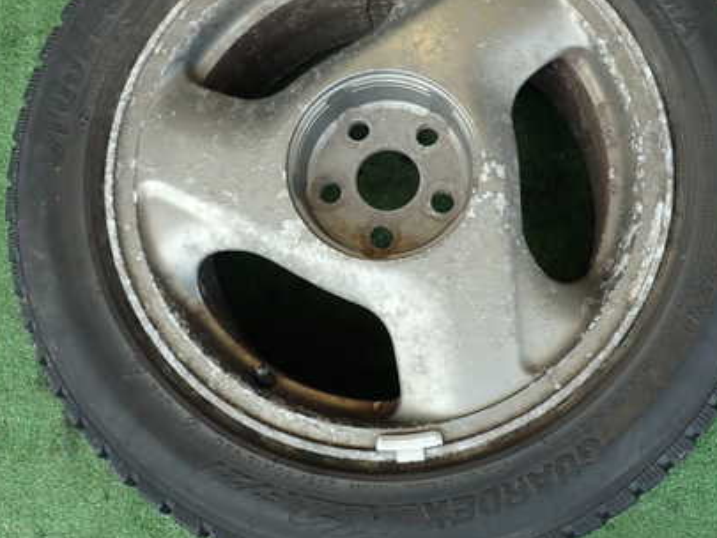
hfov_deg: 50.0
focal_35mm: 37
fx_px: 767
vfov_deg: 38.5
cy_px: 207
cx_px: 395
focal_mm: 4.5
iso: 100
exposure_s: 1/80
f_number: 2.8
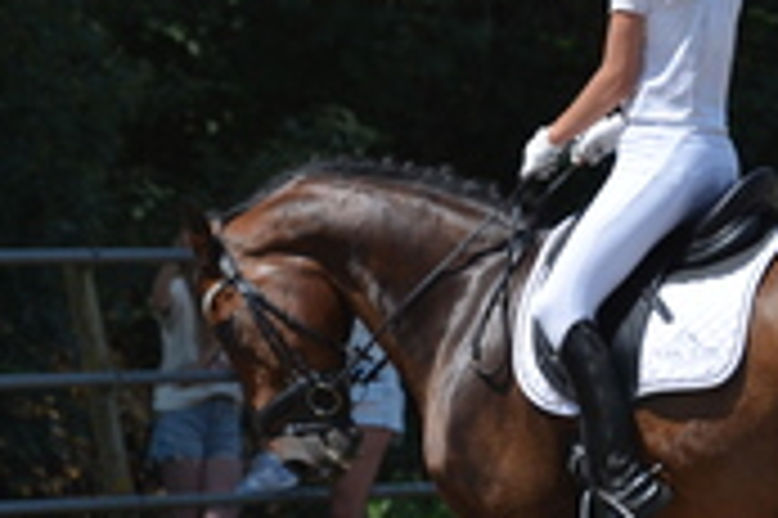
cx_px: 648
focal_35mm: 618
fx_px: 13350
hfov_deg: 3.3
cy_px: 331
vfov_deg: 2.2
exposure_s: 1/800
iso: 100
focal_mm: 155
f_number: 5
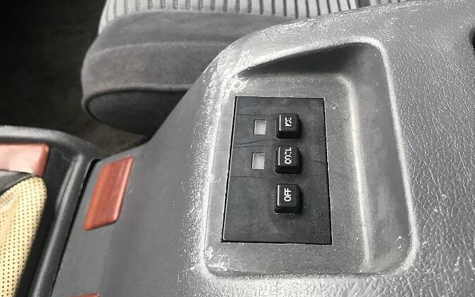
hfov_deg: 55.1
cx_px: 276
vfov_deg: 36.3
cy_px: 133
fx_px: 453
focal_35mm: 35
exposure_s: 1/19
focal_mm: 4
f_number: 1.8
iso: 40
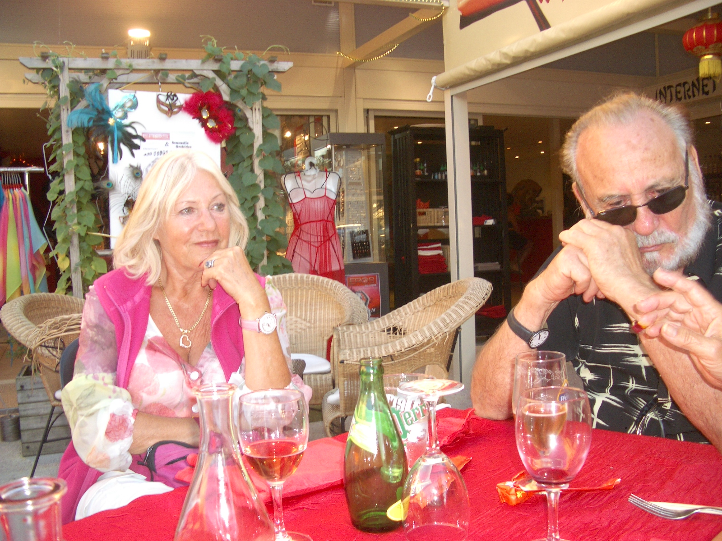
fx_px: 730
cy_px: 270
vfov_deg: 40.7
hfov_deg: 52.6
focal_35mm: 35
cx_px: 361
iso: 100
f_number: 2.6
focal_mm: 5.8
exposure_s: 1/80
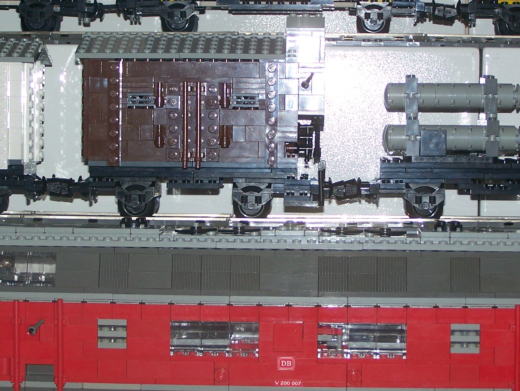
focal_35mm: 111
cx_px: 282
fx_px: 1668
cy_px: 170
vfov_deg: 13.4
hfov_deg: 17.7
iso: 80
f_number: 3.2
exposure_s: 1/80
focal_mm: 11.1
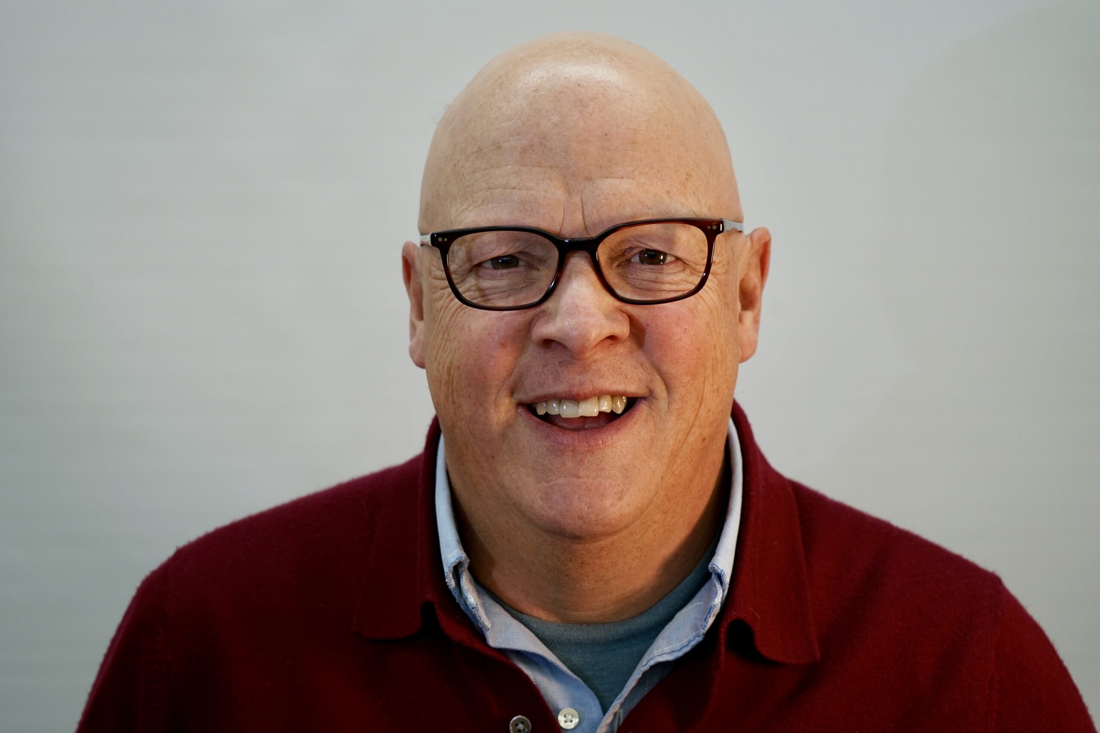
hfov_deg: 29.2
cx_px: 550
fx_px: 2108
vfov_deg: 19.7
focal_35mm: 69
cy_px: 366
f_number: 5.6
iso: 500
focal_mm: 69
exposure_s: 1/80
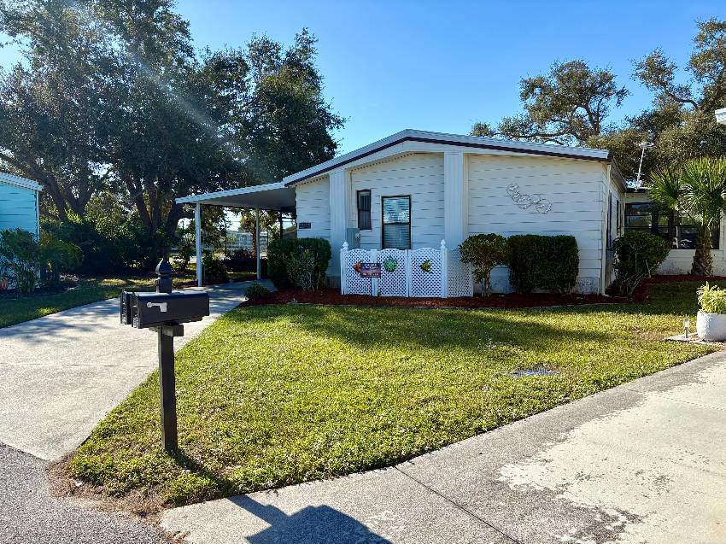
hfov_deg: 67.3
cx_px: 363
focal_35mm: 26
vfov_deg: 53.0
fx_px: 545
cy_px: 272
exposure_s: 1/2451
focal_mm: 5.96
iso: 50
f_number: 1.6
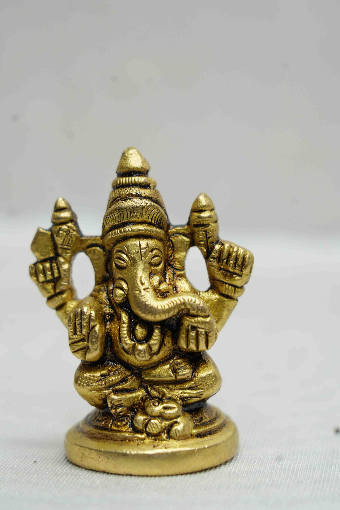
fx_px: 1785
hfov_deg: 10.9
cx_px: 146
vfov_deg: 16.3
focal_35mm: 126
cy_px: 225
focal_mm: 105
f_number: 7.1
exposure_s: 1/60
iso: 320
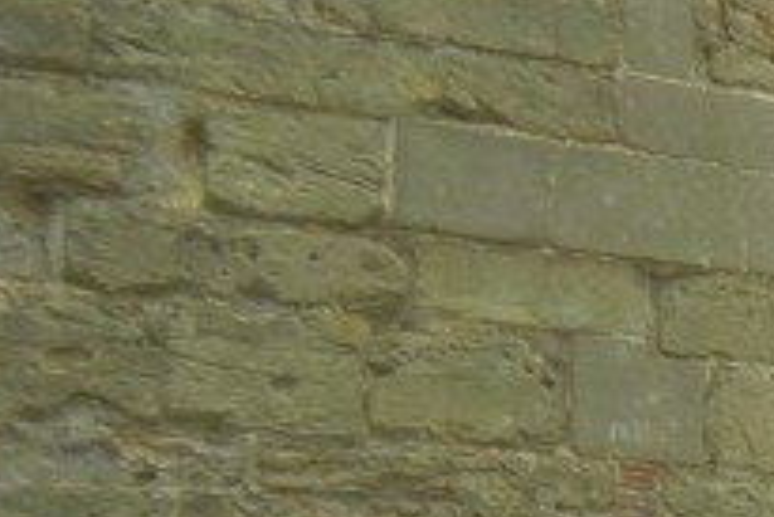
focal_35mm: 156
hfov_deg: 11.9
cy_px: 600
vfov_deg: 8.7
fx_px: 3356
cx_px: 1469
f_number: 3.5
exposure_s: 1/349
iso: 160
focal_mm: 5.4
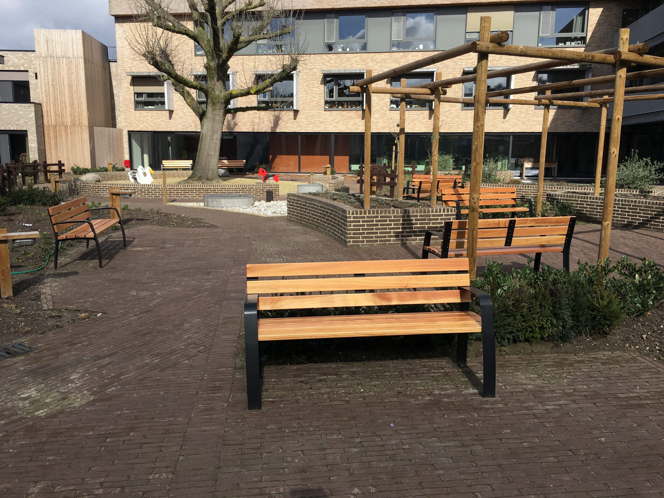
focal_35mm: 29
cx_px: 332
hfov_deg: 61.7
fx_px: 556
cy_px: 249
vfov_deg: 48.2
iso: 25
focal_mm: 4.15
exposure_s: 1/1399
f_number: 2.2
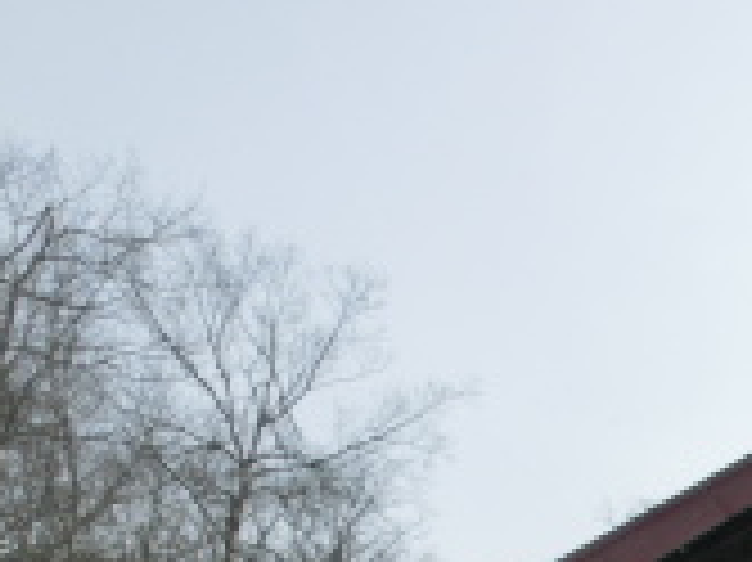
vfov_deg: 18.4
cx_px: 1013
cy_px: 816
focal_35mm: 72
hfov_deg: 23.5
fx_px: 1563
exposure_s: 1/200
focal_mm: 4.24
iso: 80
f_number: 7.9
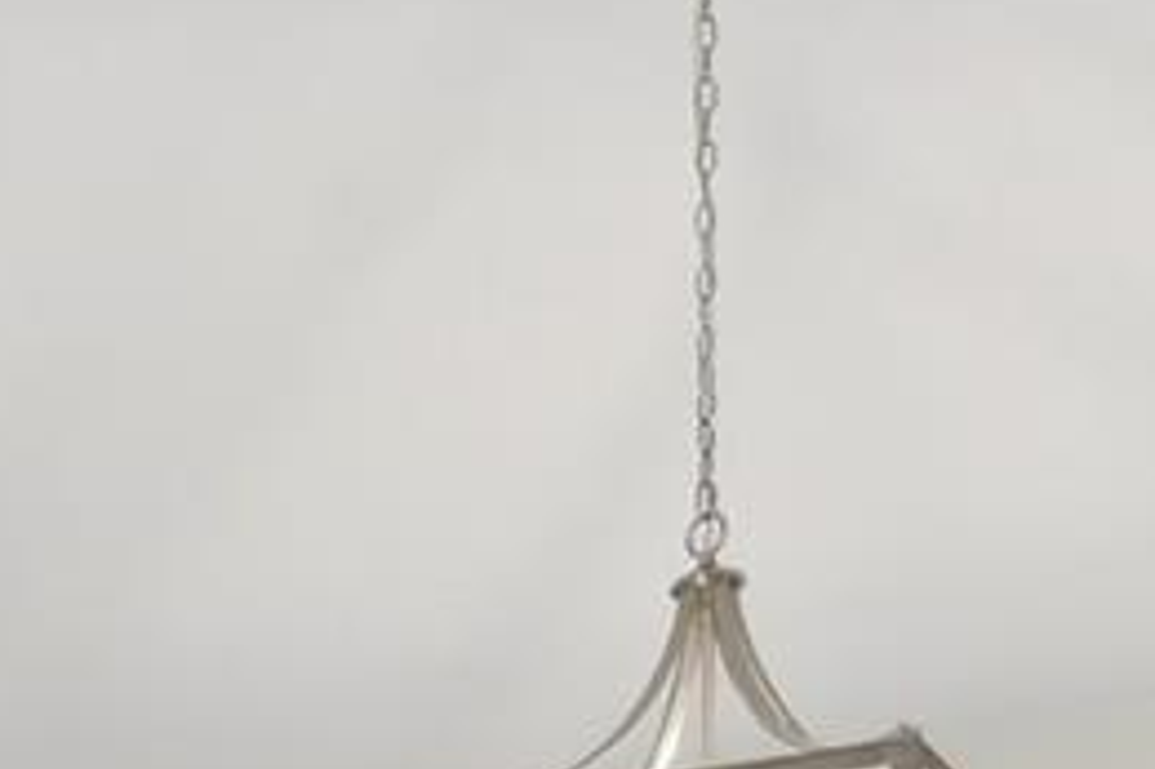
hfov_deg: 19.9
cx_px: -666
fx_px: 2757
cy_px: 1478
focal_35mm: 86
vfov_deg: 13.8
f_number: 8
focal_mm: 14
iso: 400
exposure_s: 1/25
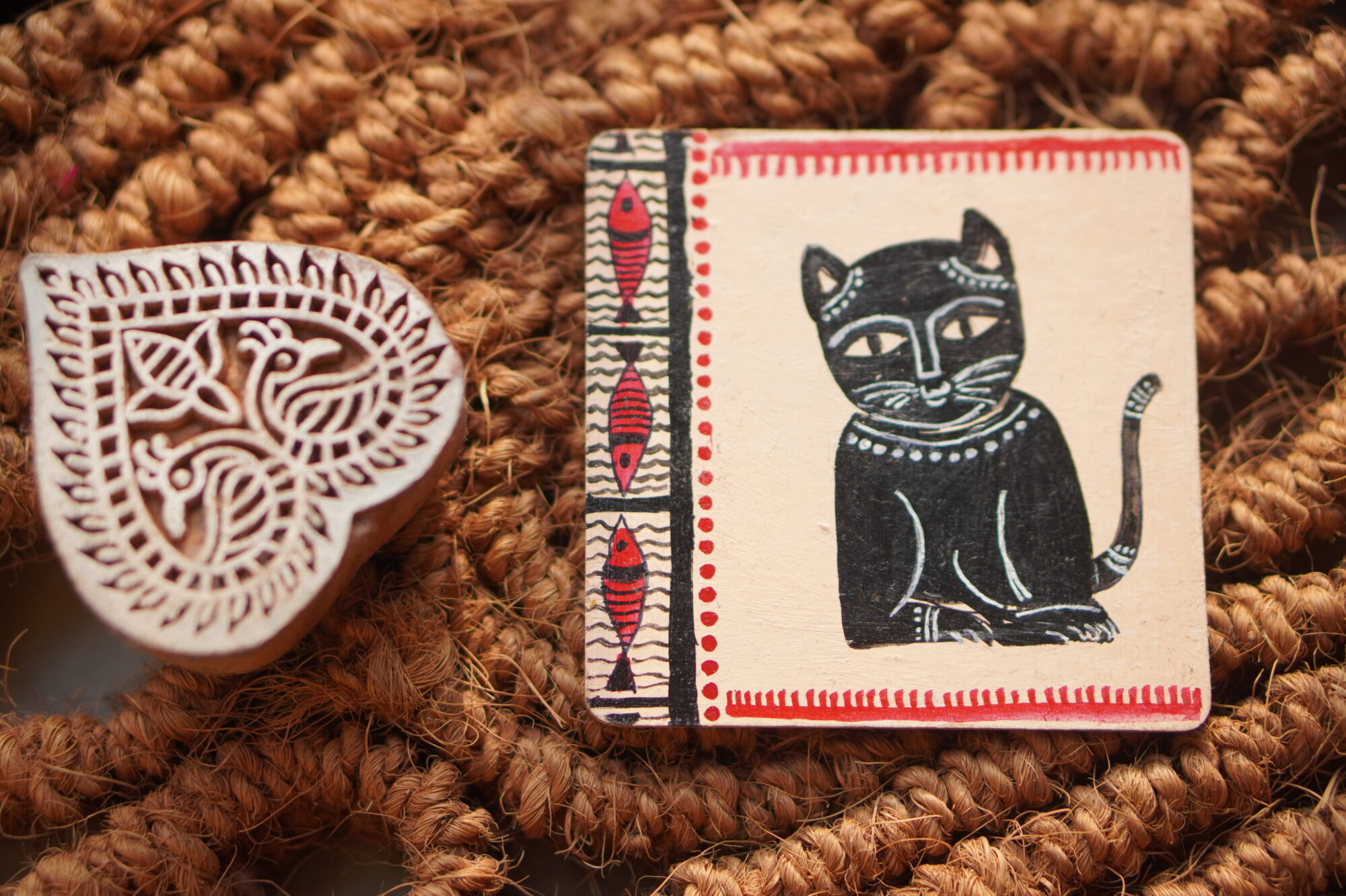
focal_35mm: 75
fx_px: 2804
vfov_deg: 18.2
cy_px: 448
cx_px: 673
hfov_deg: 27.0
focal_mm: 50
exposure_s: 1/1250
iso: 250
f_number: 2
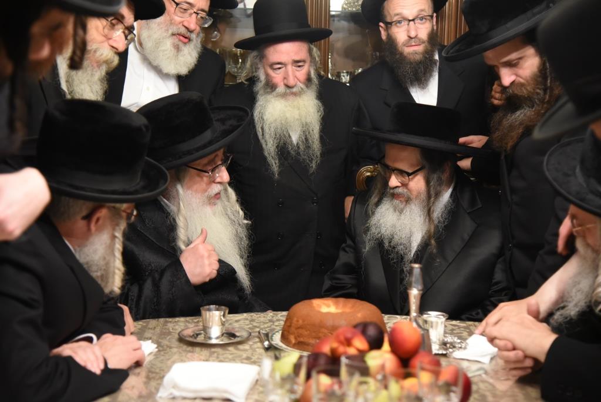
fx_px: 1086
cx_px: 300
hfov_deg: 30.9
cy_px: 201
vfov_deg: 20.9
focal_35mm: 65
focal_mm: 65
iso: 4000
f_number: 4
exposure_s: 1/60
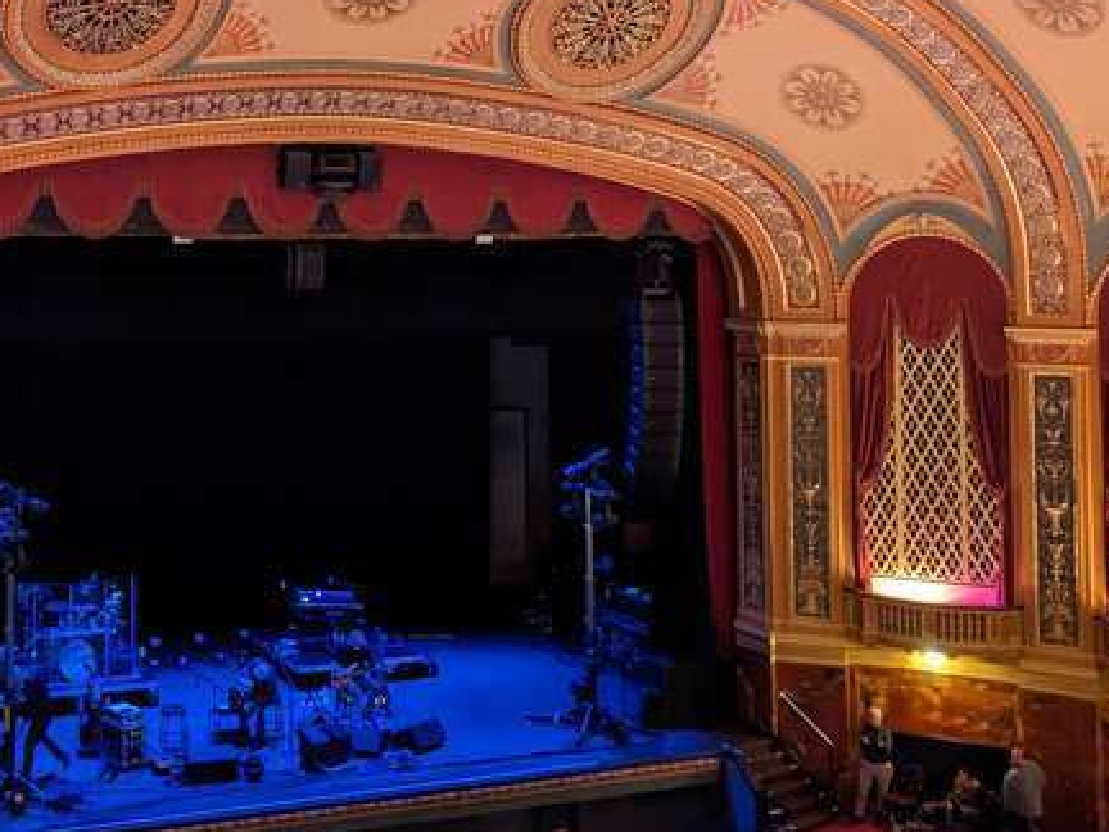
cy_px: 205
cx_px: 305
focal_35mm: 50
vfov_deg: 28.7
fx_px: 1602
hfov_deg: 37.4
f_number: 1.73
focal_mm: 4.38
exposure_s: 1/24
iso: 579
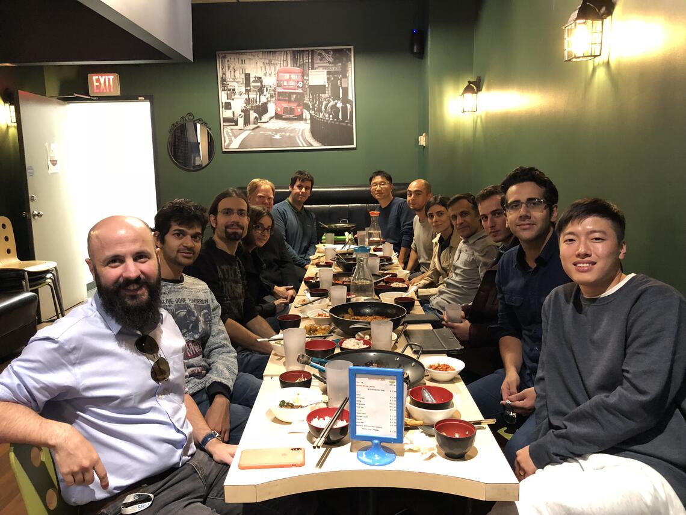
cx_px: 343
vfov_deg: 49.7
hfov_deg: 63.4
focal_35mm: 28
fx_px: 555
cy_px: 258
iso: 80
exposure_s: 1/5
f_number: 1.8
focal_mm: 3.99
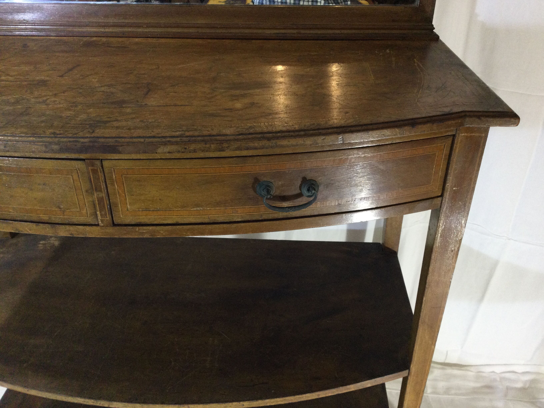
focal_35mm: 31
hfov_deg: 58.4
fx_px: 487
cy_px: 204
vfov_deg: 45.4
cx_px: 272
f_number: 2.4
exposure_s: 1/33
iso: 50
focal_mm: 3.3
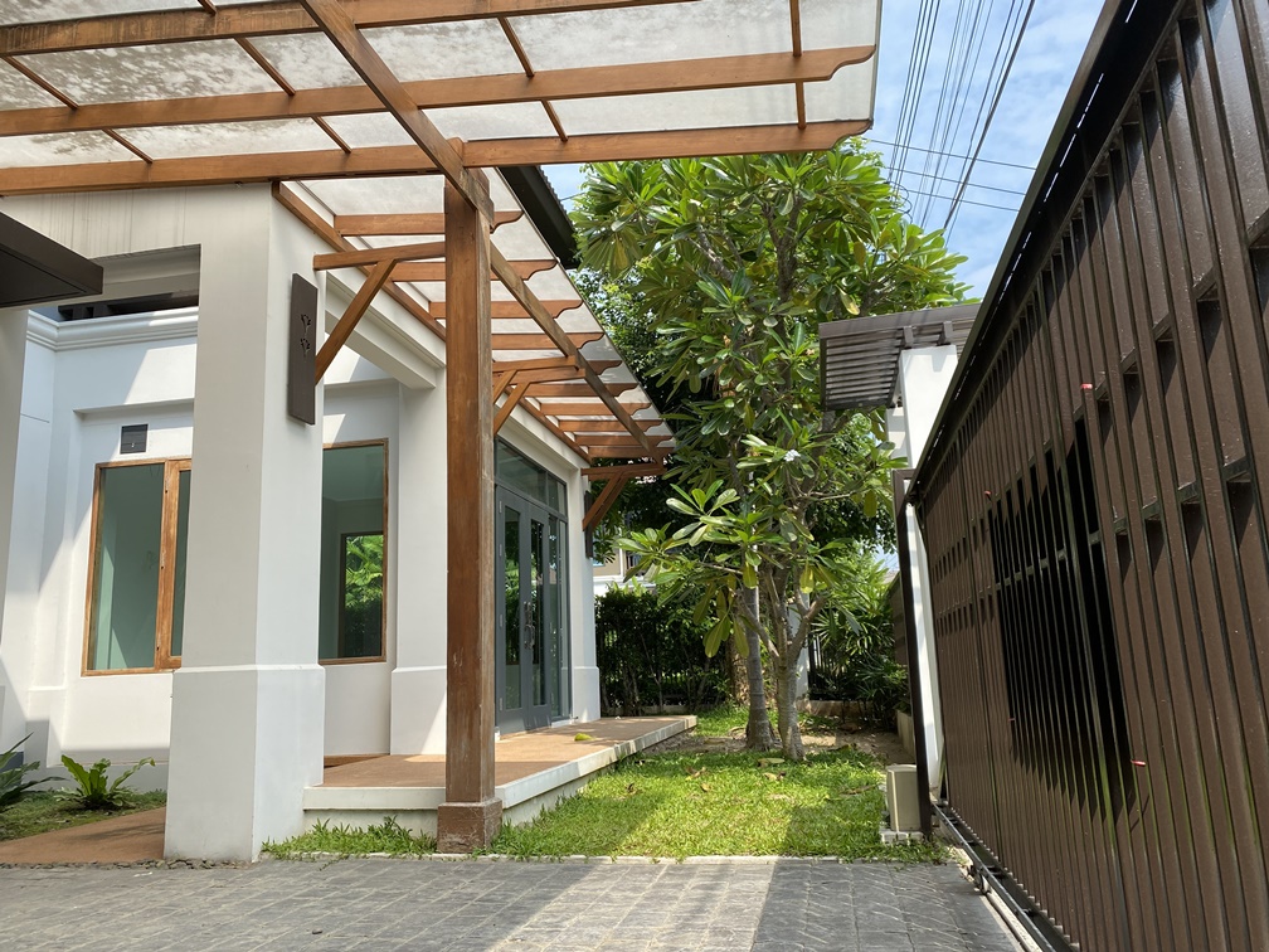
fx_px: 953
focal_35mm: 26
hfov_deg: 67.3
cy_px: 476
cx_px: 634
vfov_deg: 53.1
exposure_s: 1/1429
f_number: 1.8
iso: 32
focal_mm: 4.25
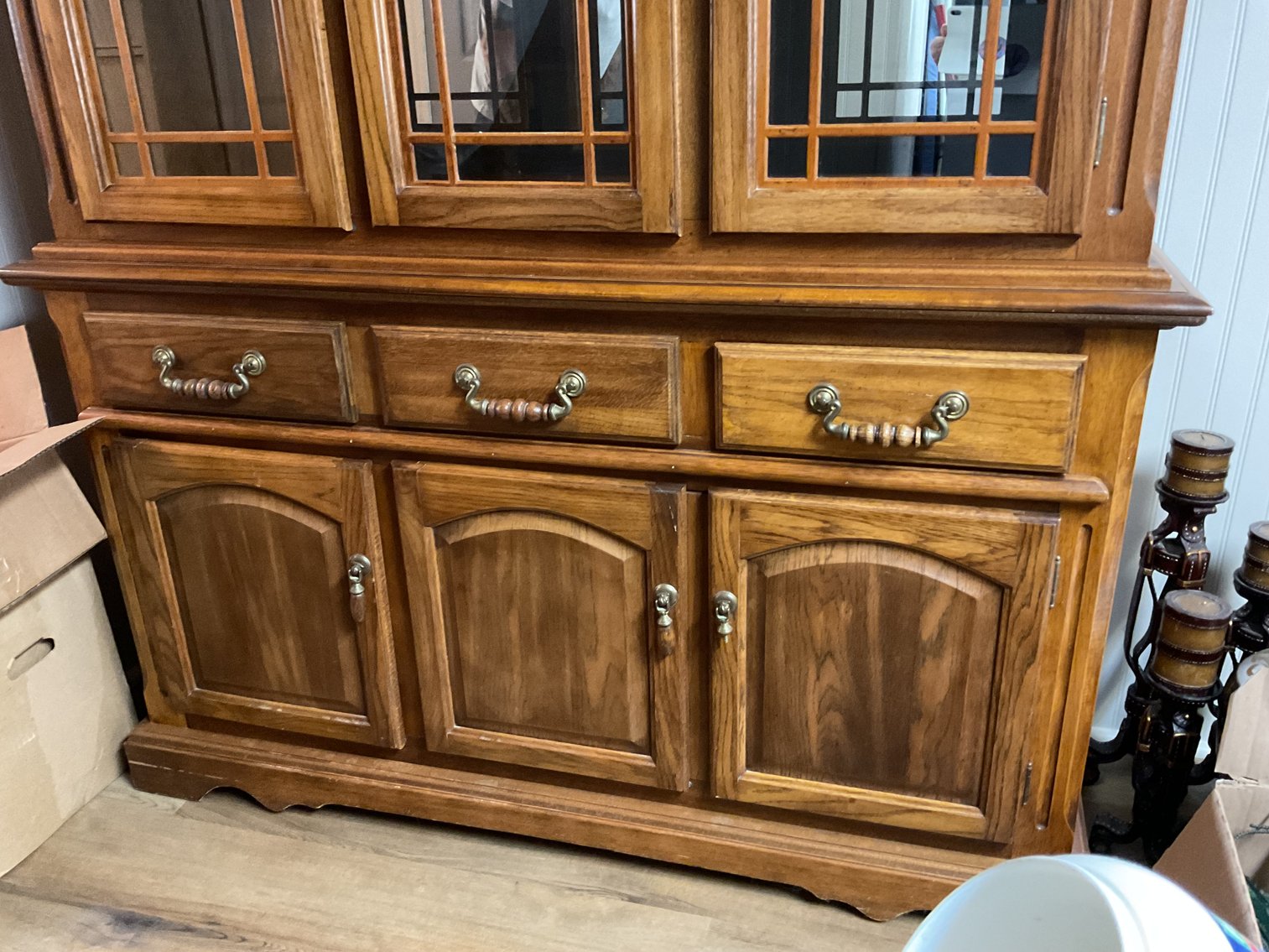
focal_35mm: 29
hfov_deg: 61.7
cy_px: 476
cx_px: 634
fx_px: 1063
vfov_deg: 48.2
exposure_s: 1/30
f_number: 1.8
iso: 500
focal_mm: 3
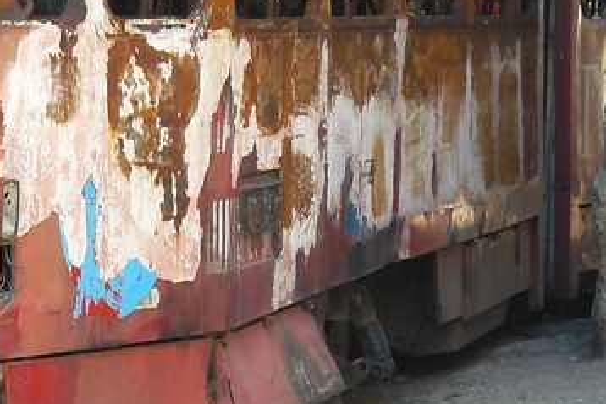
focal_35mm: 229
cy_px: 19
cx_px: 68
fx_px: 3856
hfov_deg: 9.0
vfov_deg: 6.0
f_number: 3.2
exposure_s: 1/160
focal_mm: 12.9
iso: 200
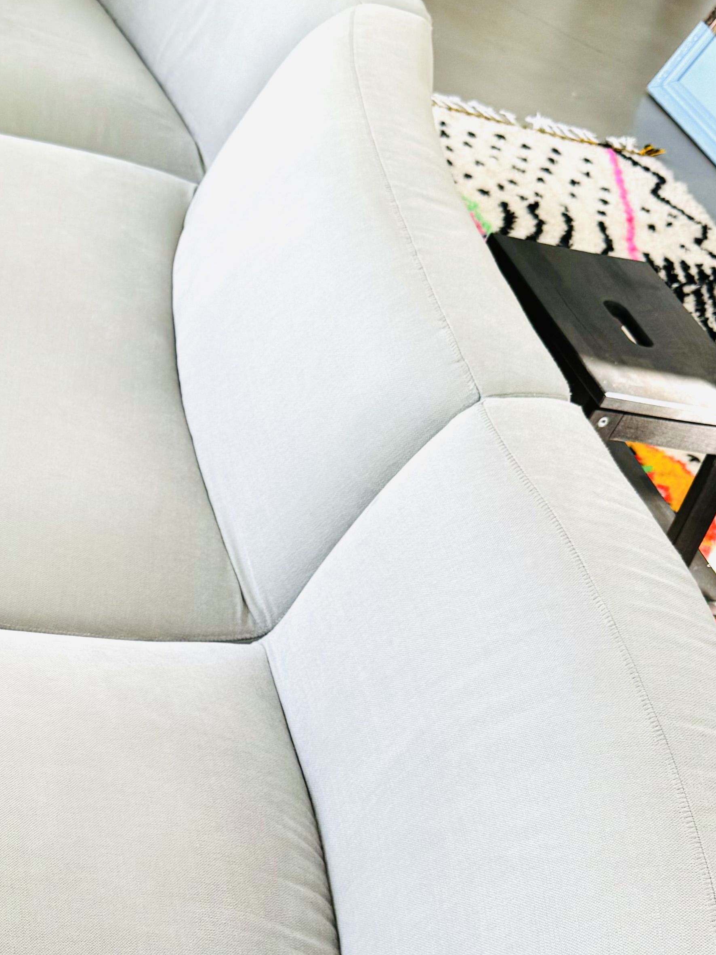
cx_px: 32
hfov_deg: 24.3
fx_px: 1600
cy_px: 731
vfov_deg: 32.5
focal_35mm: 58
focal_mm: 6.76
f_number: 1.78
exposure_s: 1/124
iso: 64
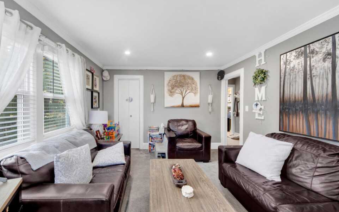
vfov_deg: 82.6
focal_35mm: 13
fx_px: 120
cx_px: 161
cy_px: 116
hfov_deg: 109.3
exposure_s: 1/4
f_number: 8
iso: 100
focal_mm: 8
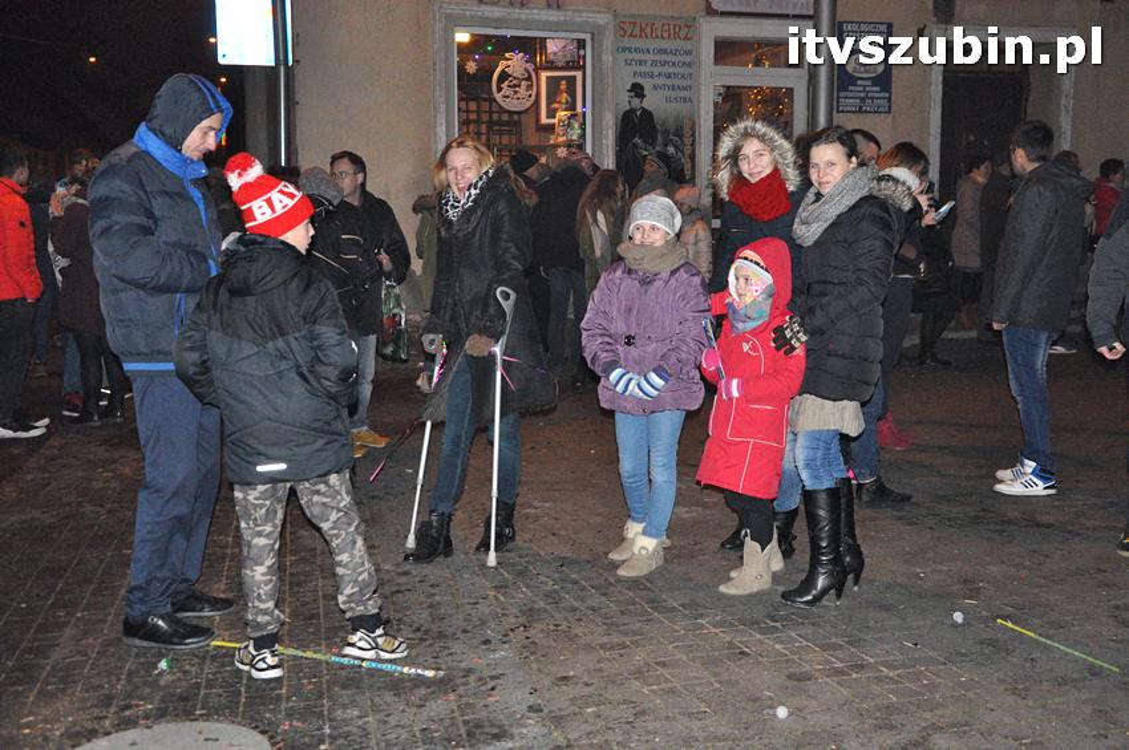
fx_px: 1410
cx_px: 564
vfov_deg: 29.8
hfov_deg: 43.6
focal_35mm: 45
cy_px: 375
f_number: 5.6
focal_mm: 30
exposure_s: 1/60
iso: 3200
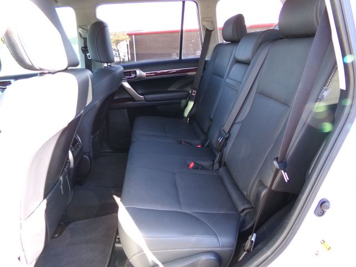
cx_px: 178
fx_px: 247
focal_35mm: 24
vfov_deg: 56.8
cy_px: 134
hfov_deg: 71.6
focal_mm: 4.3
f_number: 3.7
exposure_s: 1/27
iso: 200
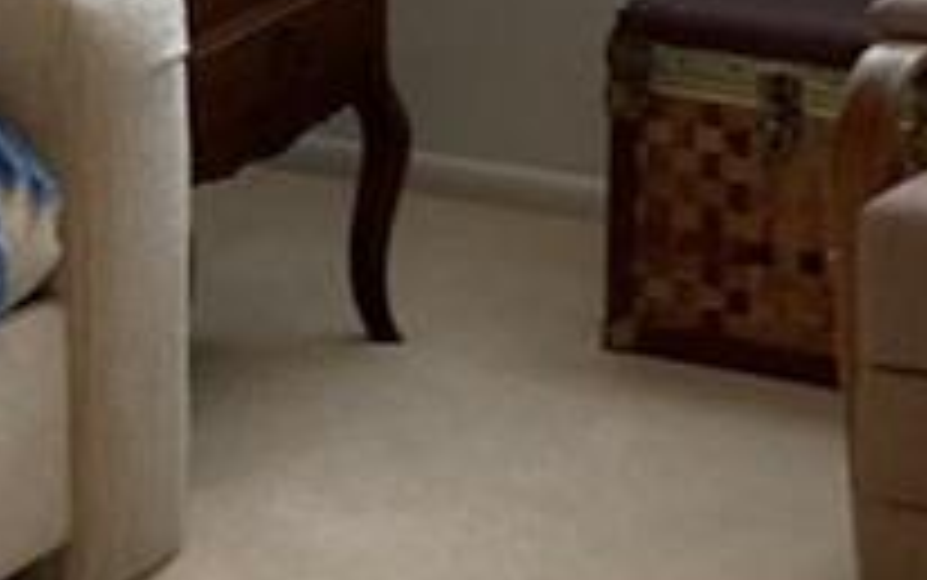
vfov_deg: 7.5
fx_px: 4373
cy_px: -135
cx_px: 261
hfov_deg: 12.1
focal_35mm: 173
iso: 64
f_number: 1.8
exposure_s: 1/60
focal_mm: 3.99
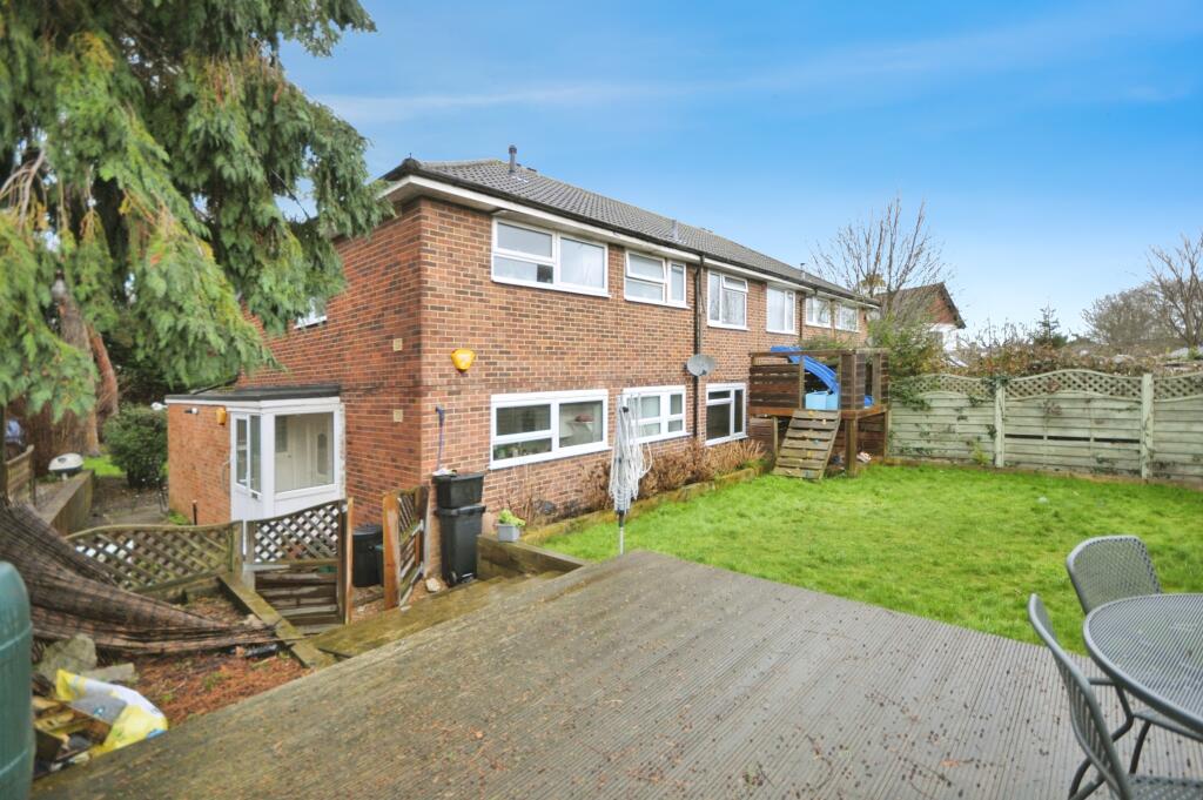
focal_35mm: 15
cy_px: 400
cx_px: 602
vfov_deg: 77.2
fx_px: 501
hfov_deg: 100.4
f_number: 4
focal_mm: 10
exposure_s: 1/60
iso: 200
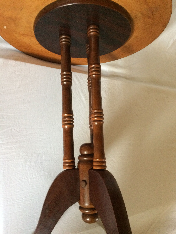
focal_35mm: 29
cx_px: 88
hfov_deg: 48.2
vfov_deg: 61.7
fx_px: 197
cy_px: 117
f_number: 2.2
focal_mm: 4.15
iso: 320
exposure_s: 1/20
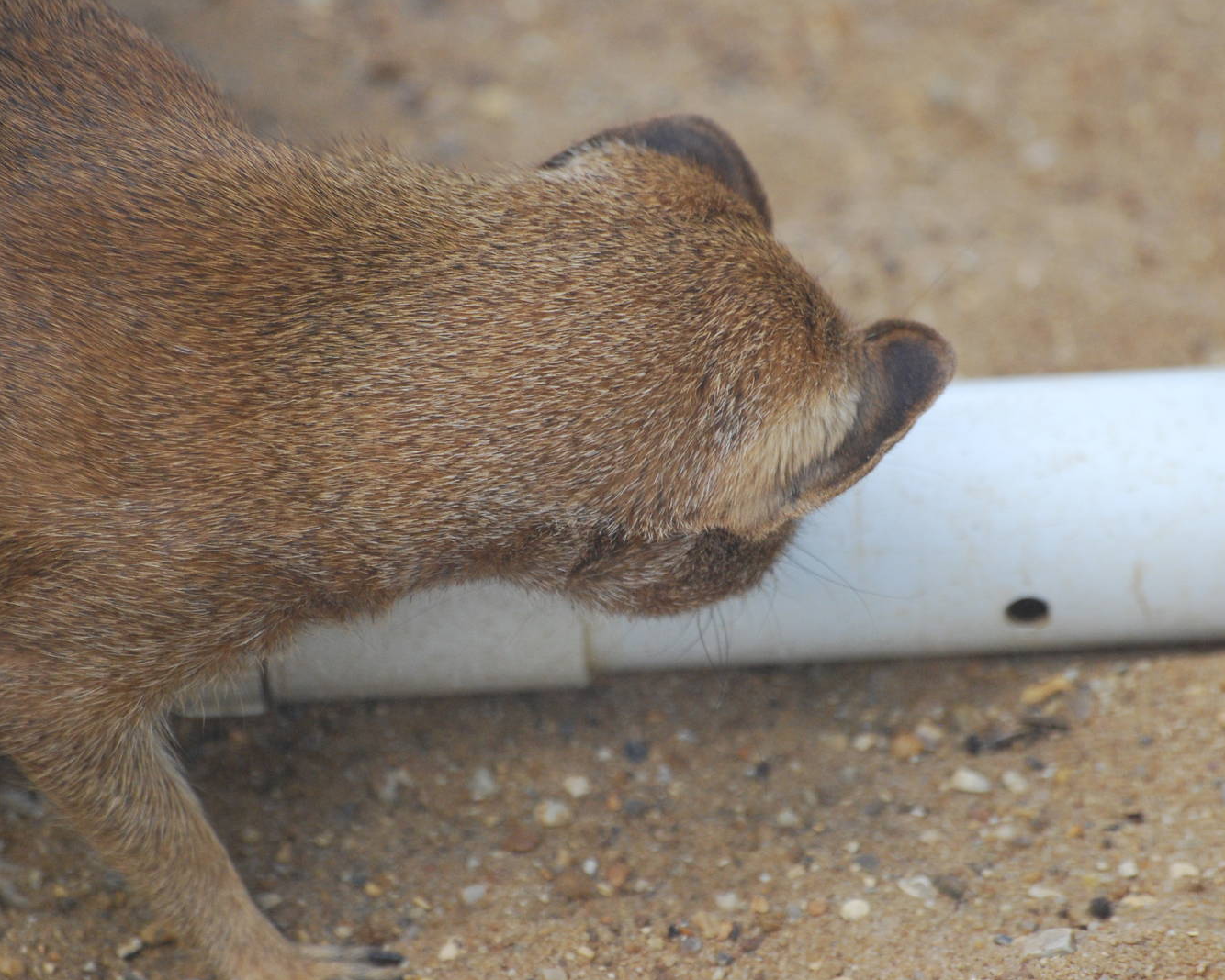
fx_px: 18387
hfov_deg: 3.8
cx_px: 645
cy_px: 490
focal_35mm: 507
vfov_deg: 3.1
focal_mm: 300
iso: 720
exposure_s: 1/500
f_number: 5.6
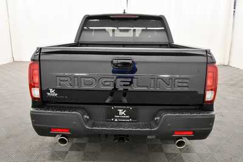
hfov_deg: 61.9
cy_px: 81
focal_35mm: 30
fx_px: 203
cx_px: 122
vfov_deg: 43.6
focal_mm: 20
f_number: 5.6
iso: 2500
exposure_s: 1/125
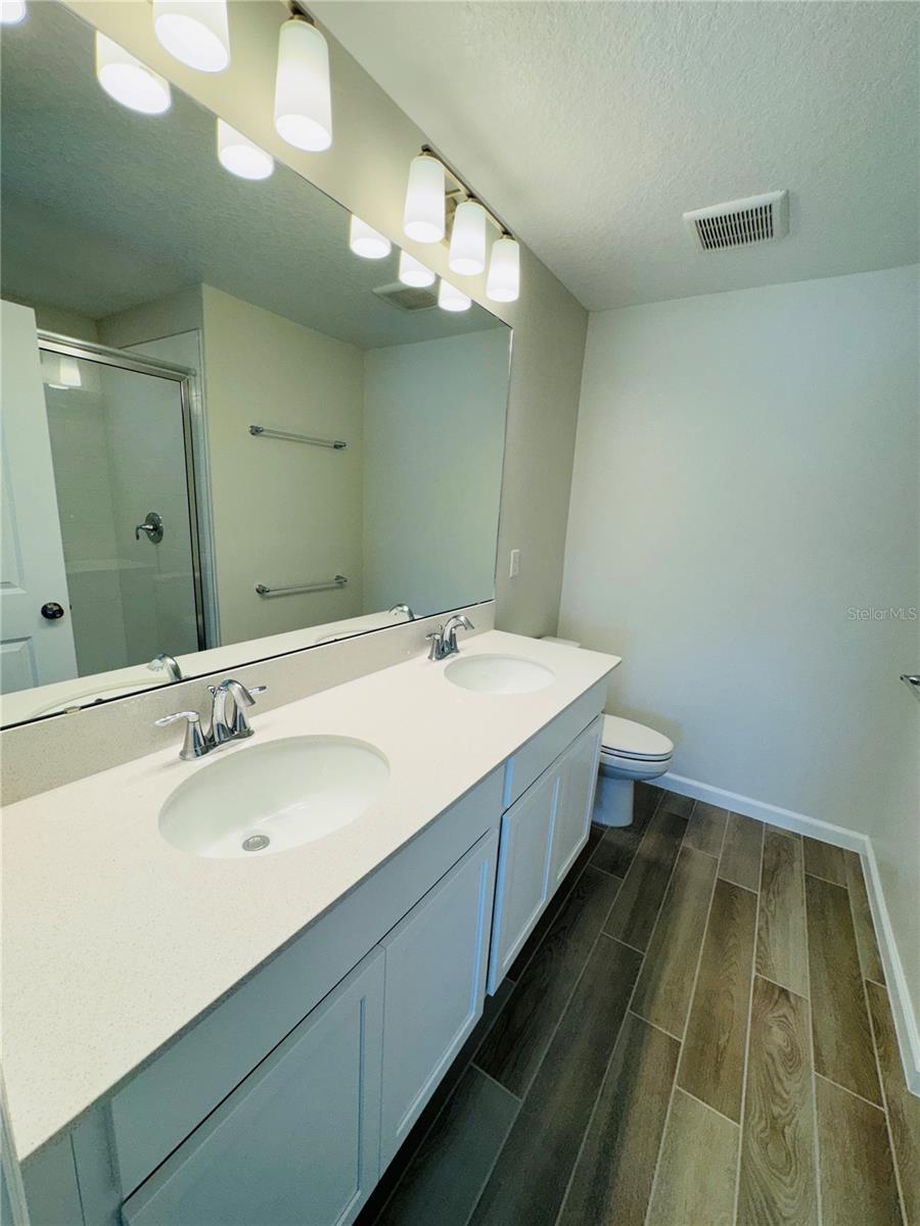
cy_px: 613
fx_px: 496
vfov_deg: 102.1
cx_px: 460
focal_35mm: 14
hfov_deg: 85.7
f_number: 2.2
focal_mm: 2.22
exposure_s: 1/120
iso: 64
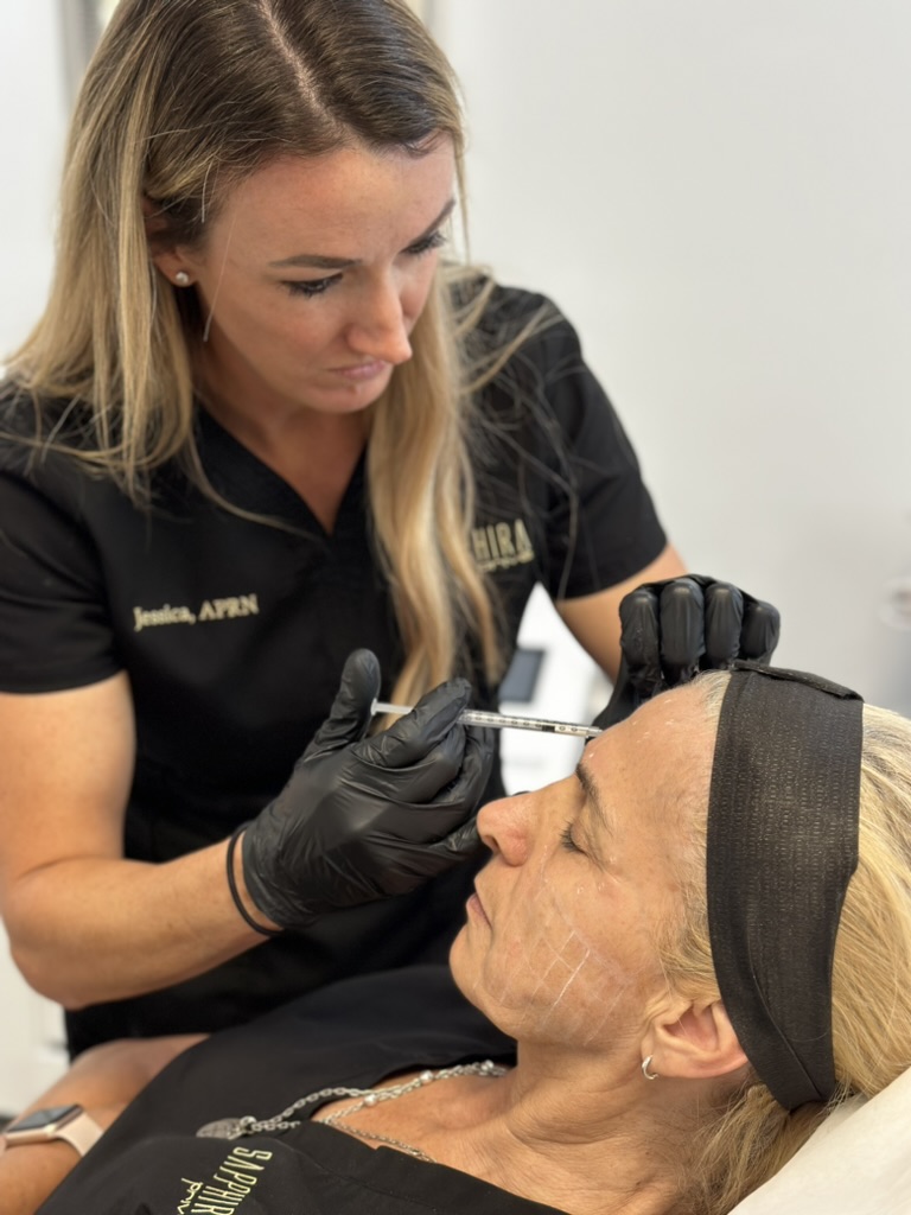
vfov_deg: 39.7
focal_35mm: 48
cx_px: 456
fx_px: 1684
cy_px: 608
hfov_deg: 30.3
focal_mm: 6.86
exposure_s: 1/60
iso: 125
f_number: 1.78
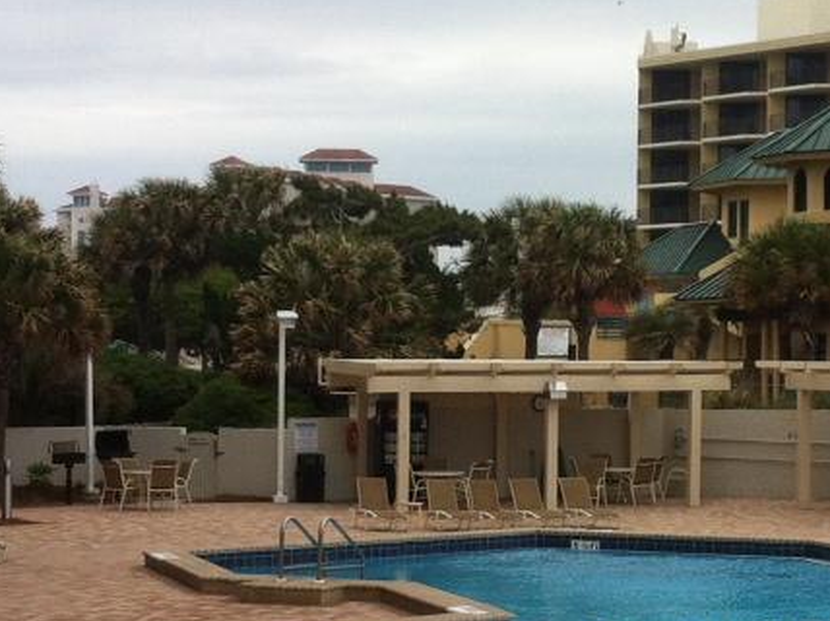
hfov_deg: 18.5
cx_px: 597
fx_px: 2539
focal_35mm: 106
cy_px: 371
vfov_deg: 13.9
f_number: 2.8
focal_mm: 3.85
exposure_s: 1/862
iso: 80
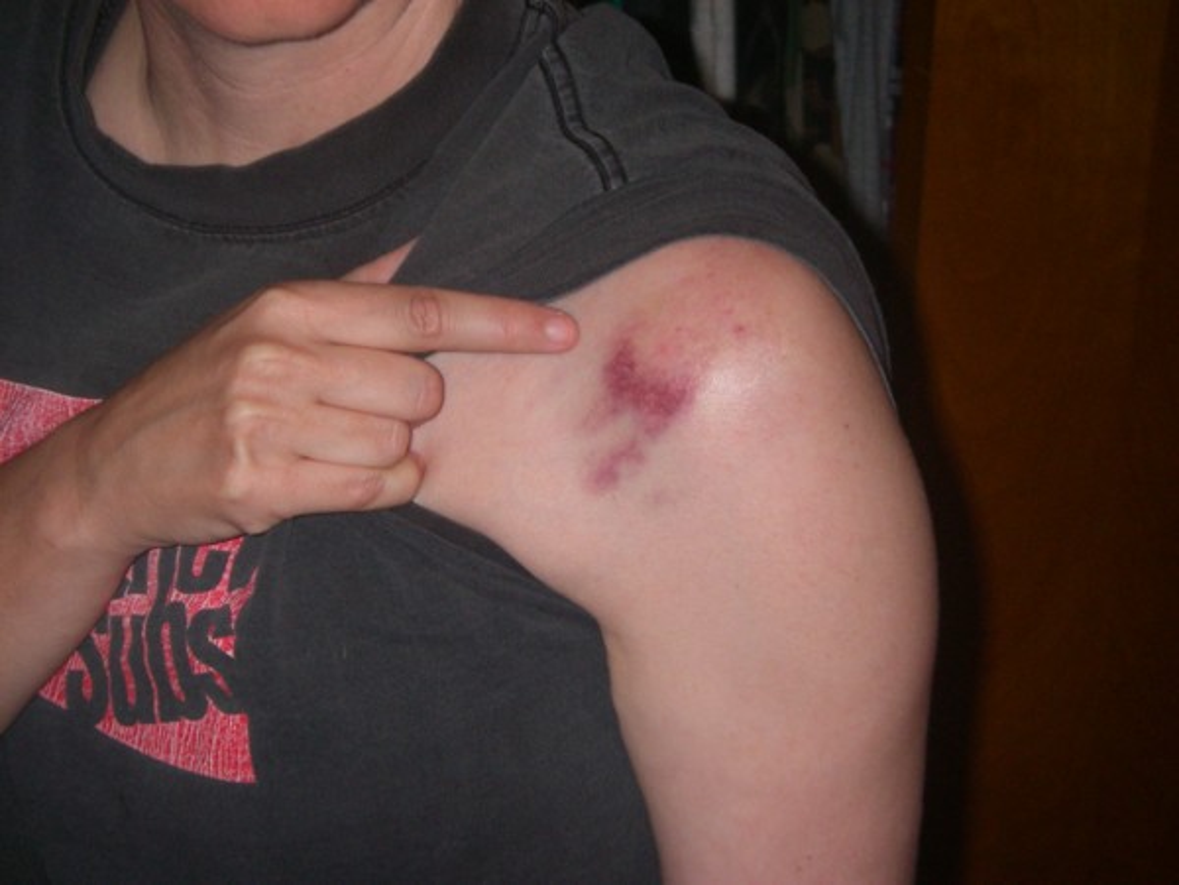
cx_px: 590
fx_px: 2827
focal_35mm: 83
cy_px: 442
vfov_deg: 17.8
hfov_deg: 23.6
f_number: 3.9
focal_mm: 13.8
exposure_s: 1/80
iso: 200
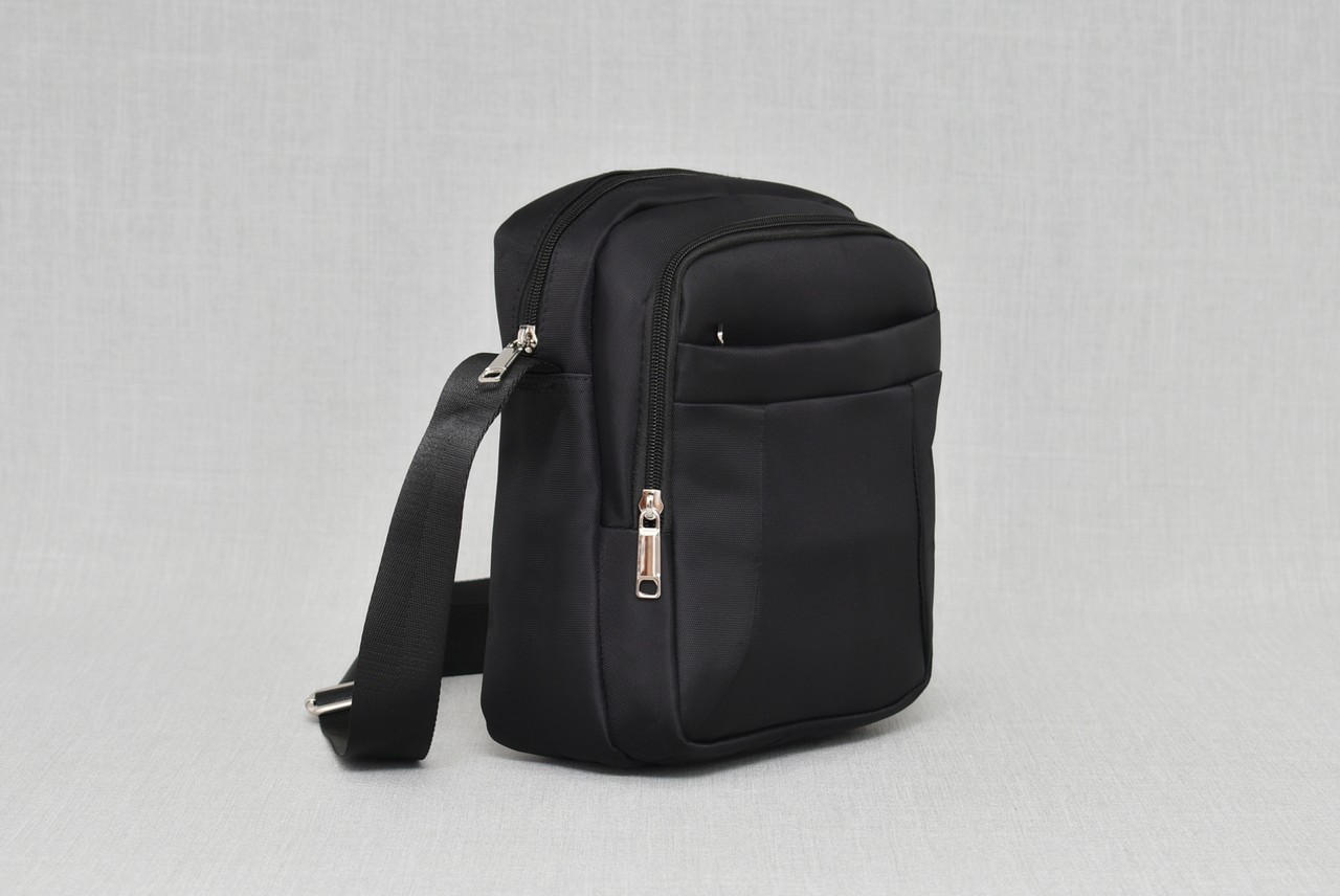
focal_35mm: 82
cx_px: 670
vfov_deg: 16.6
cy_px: 448
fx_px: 3074
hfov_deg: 24.6
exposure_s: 1/60
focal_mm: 55
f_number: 5.6
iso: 100
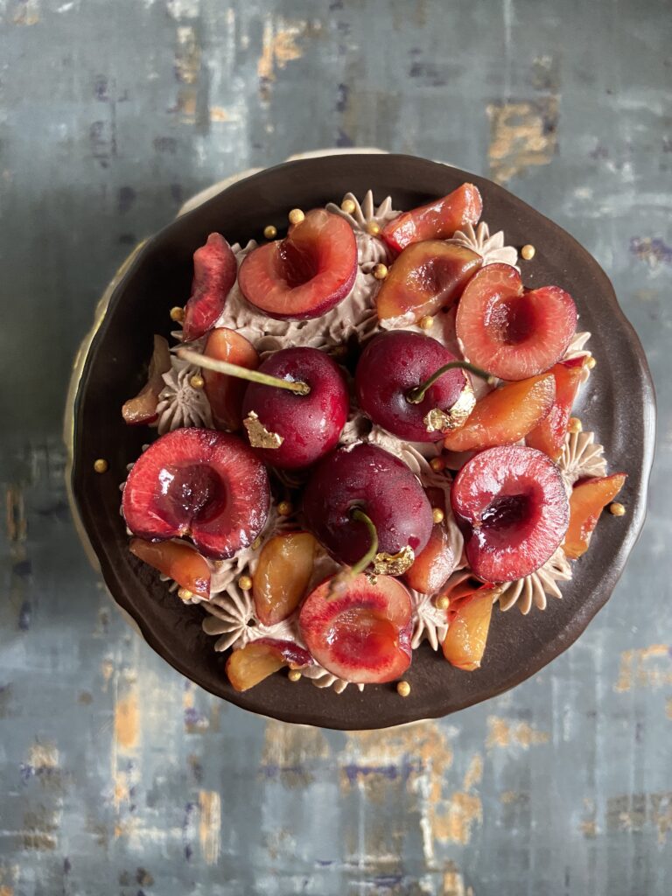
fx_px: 673
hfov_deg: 53.1
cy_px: 448
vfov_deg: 67.3
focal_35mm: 26
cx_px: 336
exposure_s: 1/33
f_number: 1.8
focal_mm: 4.25
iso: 500
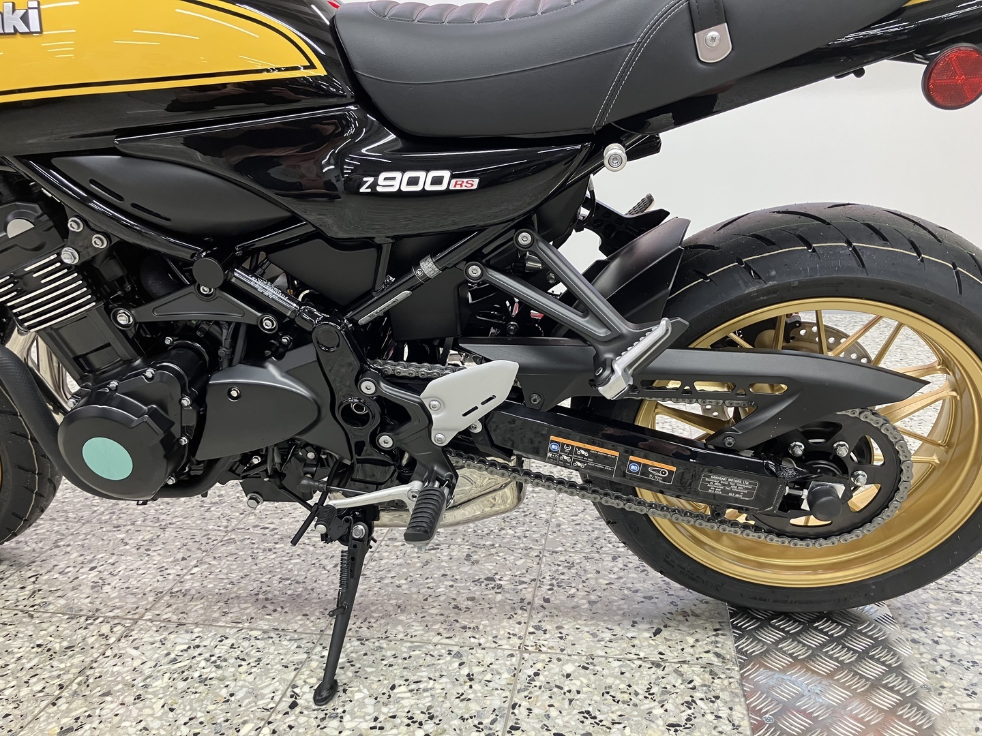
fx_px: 794
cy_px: 368
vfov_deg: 49.7
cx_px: 491
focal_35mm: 28
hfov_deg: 63.4
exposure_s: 1/50
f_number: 1.8
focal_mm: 3.99
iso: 80
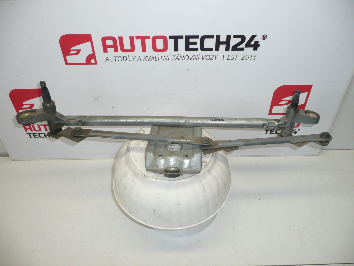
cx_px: 177
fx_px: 286
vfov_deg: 49.7
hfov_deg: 63.4
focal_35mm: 28
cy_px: 133
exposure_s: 1/160
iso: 100
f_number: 3.3
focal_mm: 4.6
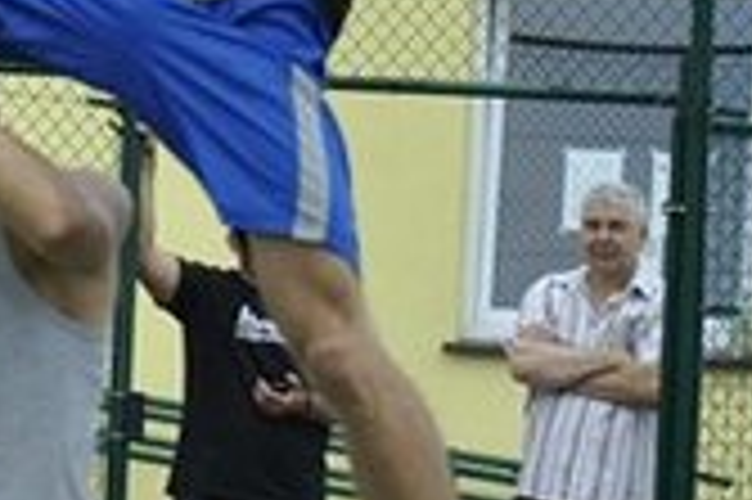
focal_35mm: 322
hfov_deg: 6.4
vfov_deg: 4.2
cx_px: -36
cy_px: -453
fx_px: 6718
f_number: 4
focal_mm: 55
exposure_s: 1/800
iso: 200
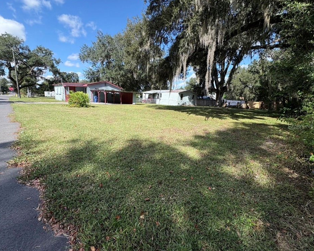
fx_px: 139
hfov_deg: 96.7
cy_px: 127
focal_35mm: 15
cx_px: 147
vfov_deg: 84.0
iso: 50
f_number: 2.2
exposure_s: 1/1236
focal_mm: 2.22
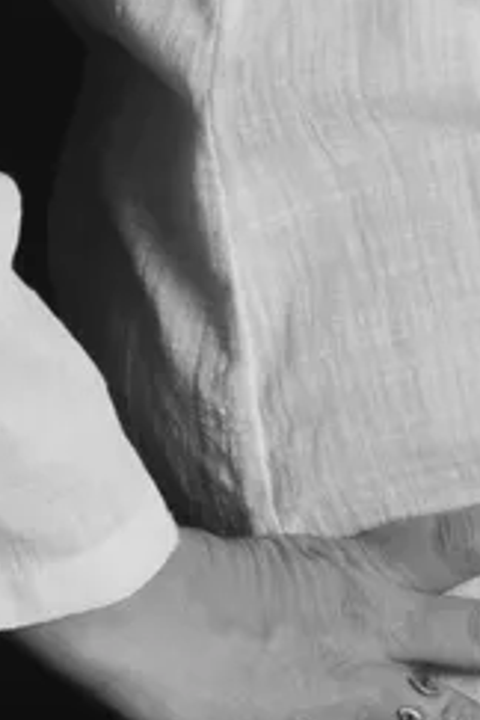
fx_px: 4940
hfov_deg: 5.6
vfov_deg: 8.2
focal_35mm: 247
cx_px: 439
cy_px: -341
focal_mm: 50
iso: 100
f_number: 8
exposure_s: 1/125
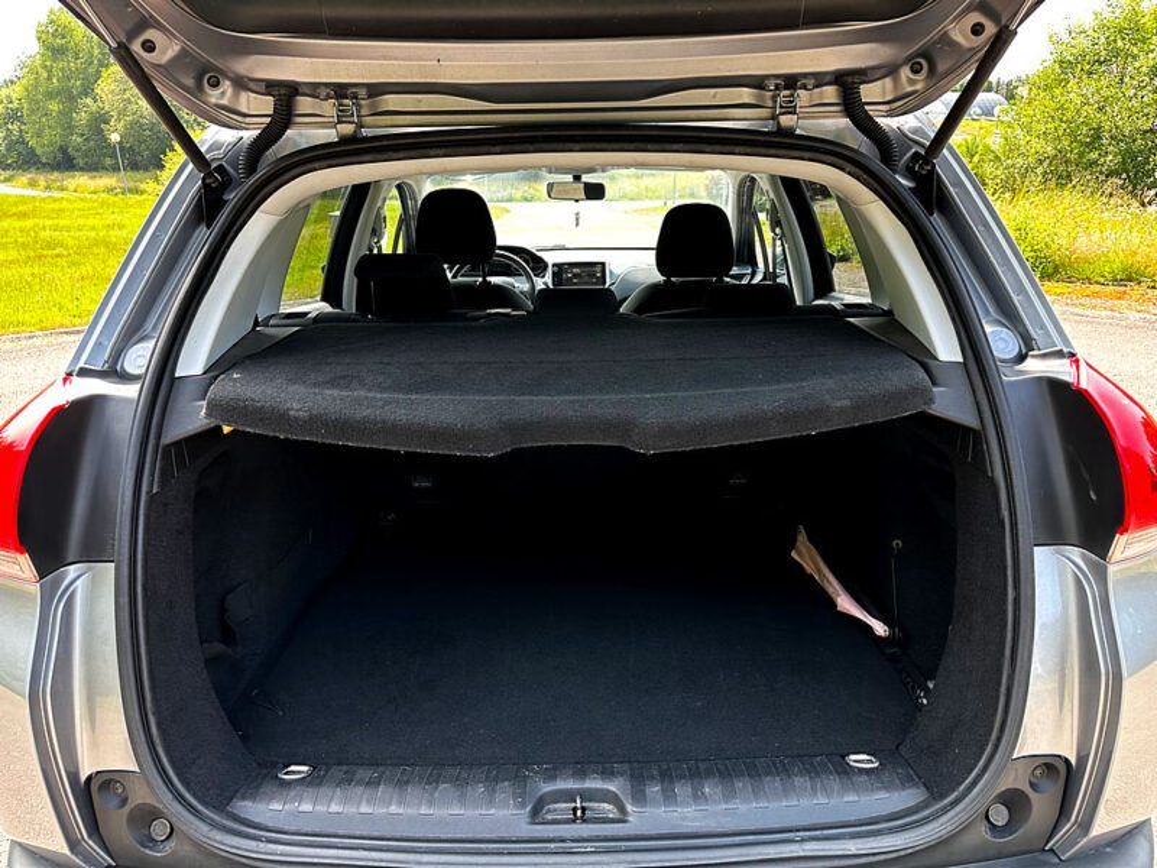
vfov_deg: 56.8
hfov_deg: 71.6
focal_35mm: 24
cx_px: 578
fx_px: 802
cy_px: 434
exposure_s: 1/361
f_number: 1.78
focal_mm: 6.86
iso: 80
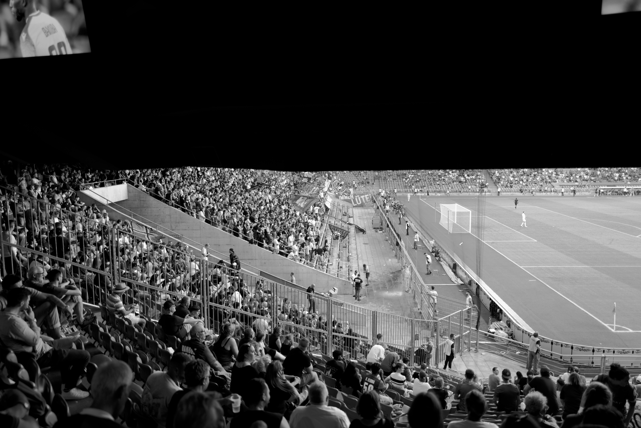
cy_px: 214
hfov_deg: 65.5
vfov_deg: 46.4
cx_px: 320
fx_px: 499
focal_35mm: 28
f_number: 1.7
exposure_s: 1/500
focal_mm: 28
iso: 800
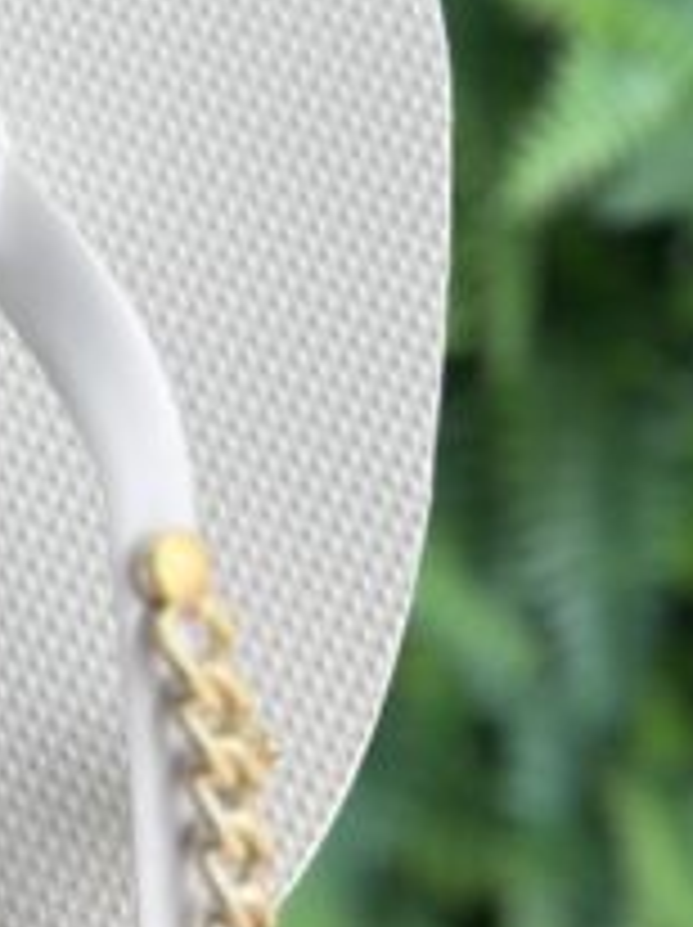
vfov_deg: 16.7
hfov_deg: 11.4
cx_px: -652
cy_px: 277
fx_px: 3156
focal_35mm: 118
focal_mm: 5.7
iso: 50
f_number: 1.5
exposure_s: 1/315
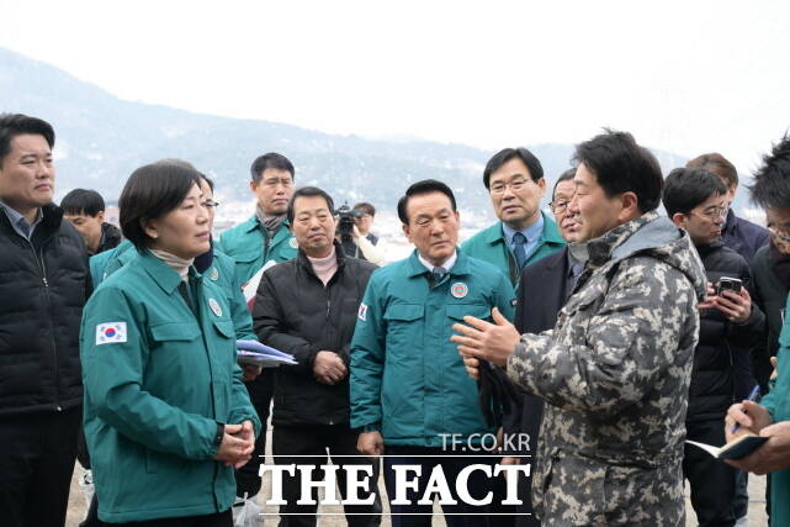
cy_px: 264
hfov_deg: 38.2
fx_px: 1141
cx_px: 395
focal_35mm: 52
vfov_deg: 26.0
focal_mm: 52
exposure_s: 1/160
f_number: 5
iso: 100
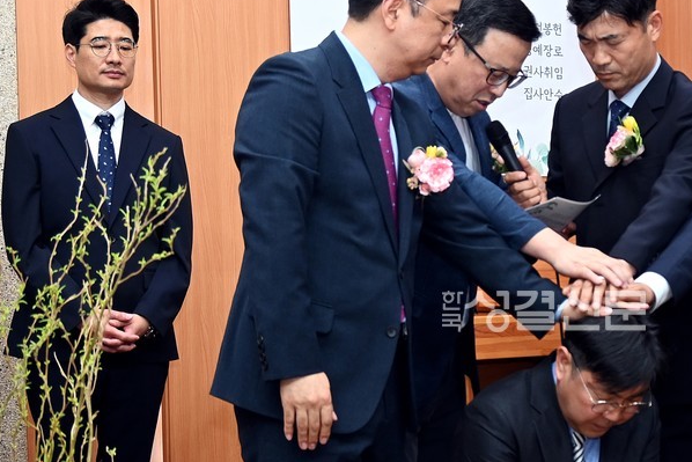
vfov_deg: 17.3
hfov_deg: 25.4
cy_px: 310
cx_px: 536
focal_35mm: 79
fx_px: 1511
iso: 500
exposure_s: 1/60
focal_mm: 24.5
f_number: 4.2
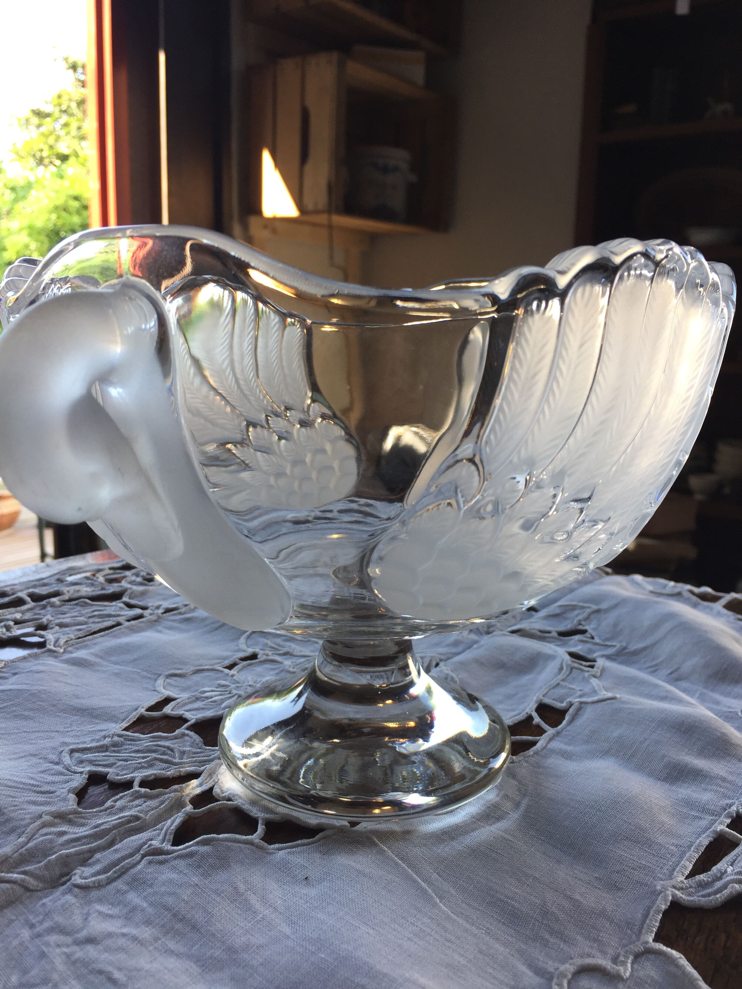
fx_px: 829
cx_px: 371
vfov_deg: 61.7
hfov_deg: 48.2
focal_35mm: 29
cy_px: 494
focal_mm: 4.15
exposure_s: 1/103
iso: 32
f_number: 2.2
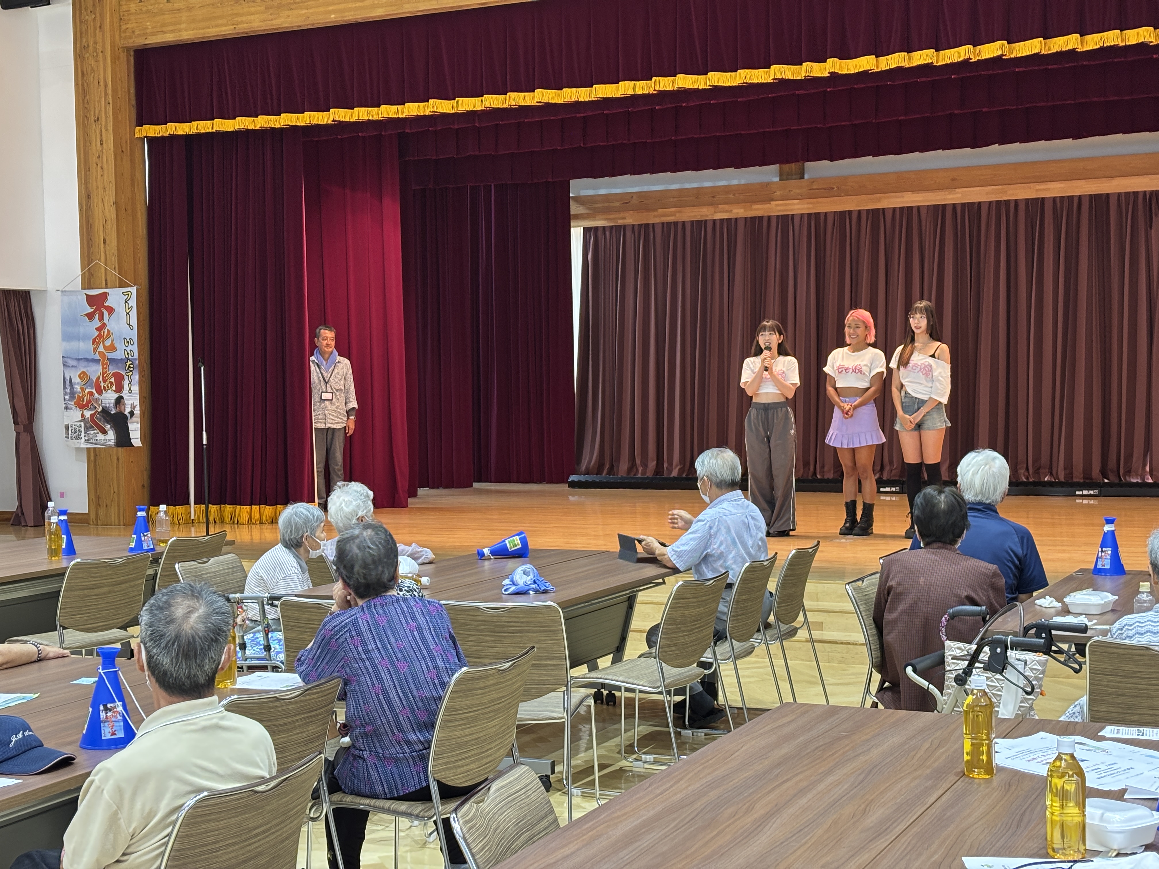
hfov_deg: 36.8
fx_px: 1741
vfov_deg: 28.0
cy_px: 434
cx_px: 580
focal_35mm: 52
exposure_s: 1/50
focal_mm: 5.96
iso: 125
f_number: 1.6
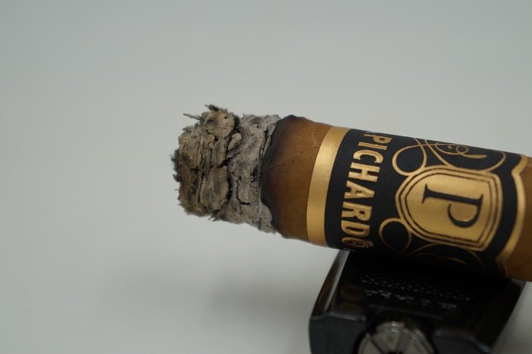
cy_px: 177
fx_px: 1218
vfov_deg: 16.5
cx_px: 266
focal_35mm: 82
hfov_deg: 24.6
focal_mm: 55
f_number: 5.6
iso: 100
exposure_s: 1/320
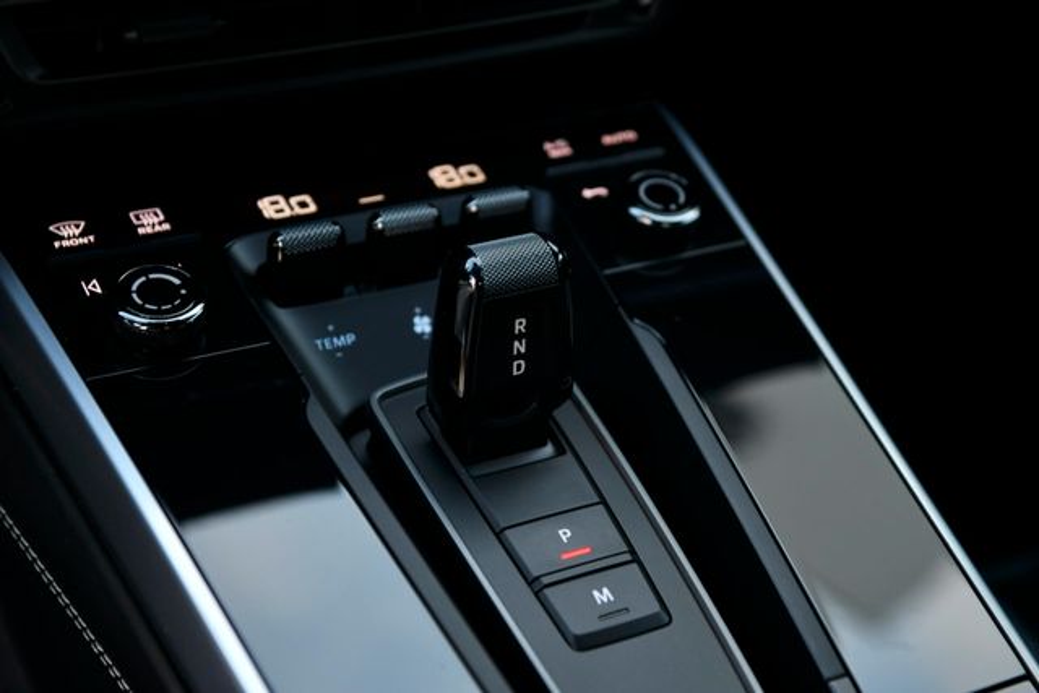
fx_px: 2021
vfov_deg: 19.5
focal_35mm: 70
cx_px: 520
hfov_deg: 28.8
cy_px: 346
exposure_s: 1/100
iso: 500
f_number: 5
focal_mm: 70
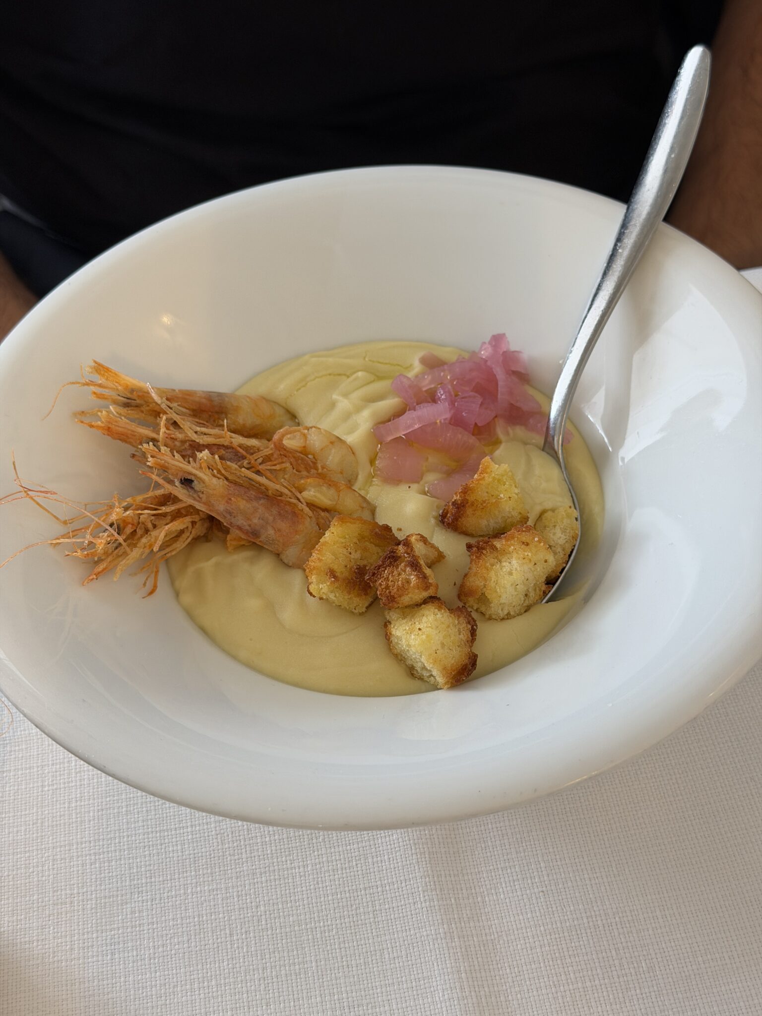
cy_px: 508
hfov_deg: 30.3
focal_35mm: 48
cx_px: 381
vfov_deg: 39.7
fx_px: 1409
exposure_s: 1/50
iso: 100
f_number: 1.78
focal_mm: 6.76
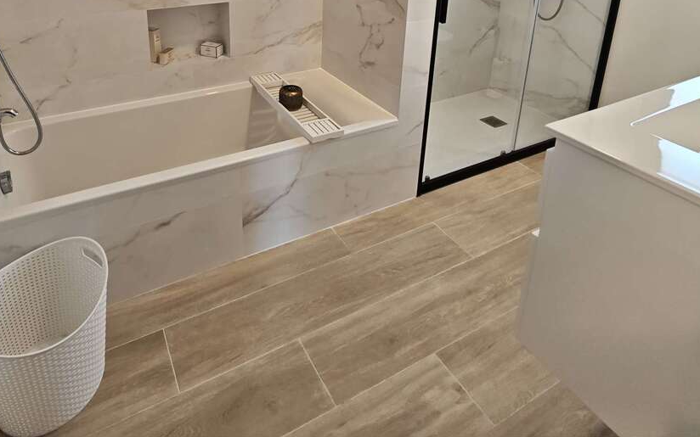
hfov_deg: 76.5
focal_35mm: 23
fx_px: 439
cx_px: 288
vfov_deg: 46.8
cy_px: 31
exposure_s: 1/57.2
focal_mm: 2.16
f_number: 2.2
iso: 100
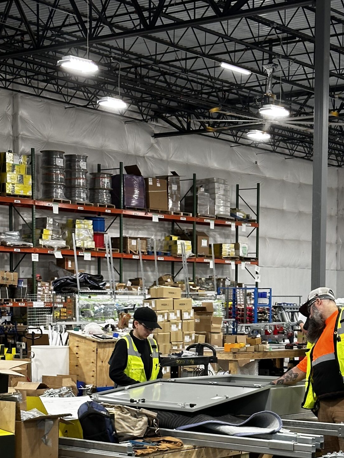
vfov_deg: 23.0
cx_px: 259
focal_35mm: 84
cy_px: 365
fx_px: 1113
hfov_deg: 17.5
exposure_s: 1/60
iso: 160
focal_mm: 6.86
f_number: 1.78
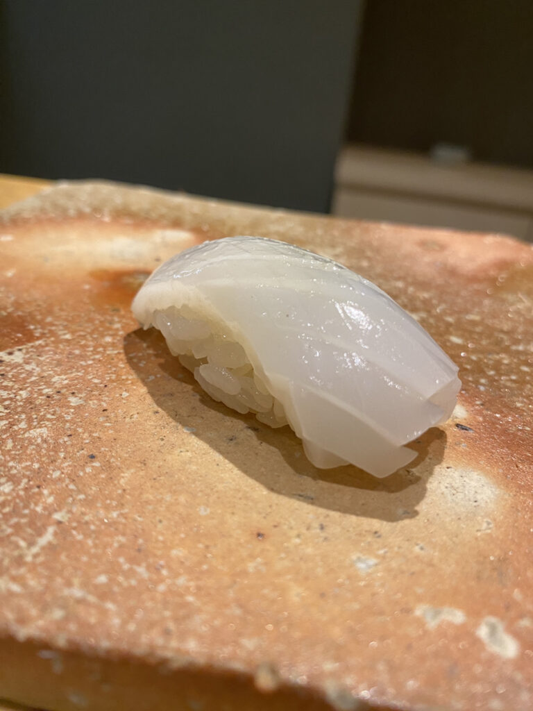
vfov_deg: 69.4
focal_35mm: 25
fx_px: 513
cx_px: 266
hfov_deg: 54.9
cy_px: 356
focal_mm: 4.25
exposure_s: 1/60
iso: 160
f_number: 1.8
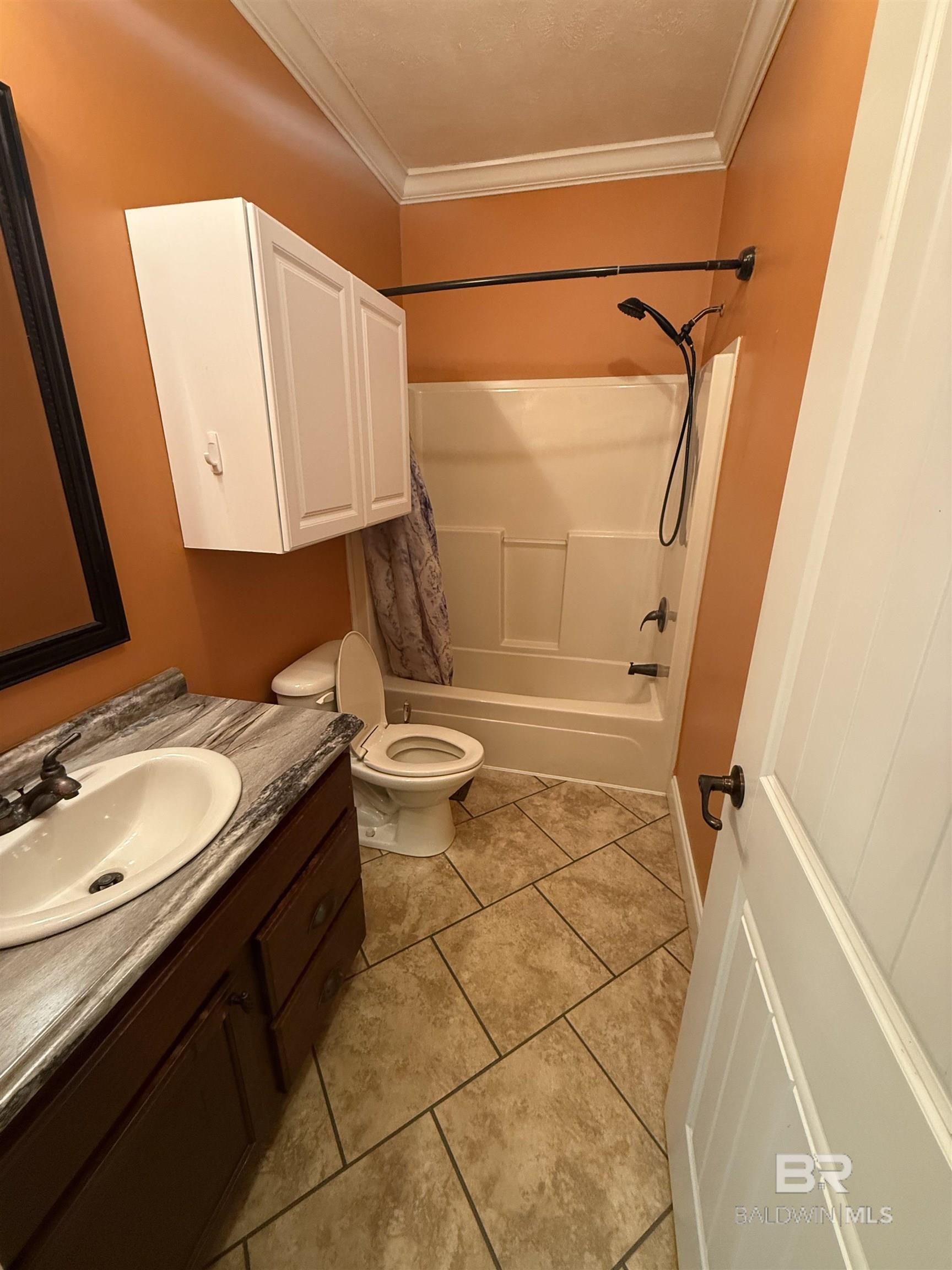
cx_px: 476
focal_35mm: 14
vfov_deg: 102.1
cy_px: 635
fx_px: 513
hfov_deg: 85.7
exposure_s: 1/60
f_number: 2.2
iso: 500
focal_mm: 2.22
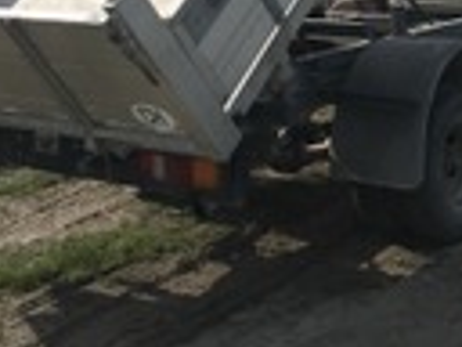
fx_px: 1094
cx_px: 370
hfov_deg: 23.5
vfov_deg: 16.6
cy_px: -150
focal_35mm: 82
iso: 20
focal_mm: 3.99
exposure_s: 1/1244
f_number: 1.8
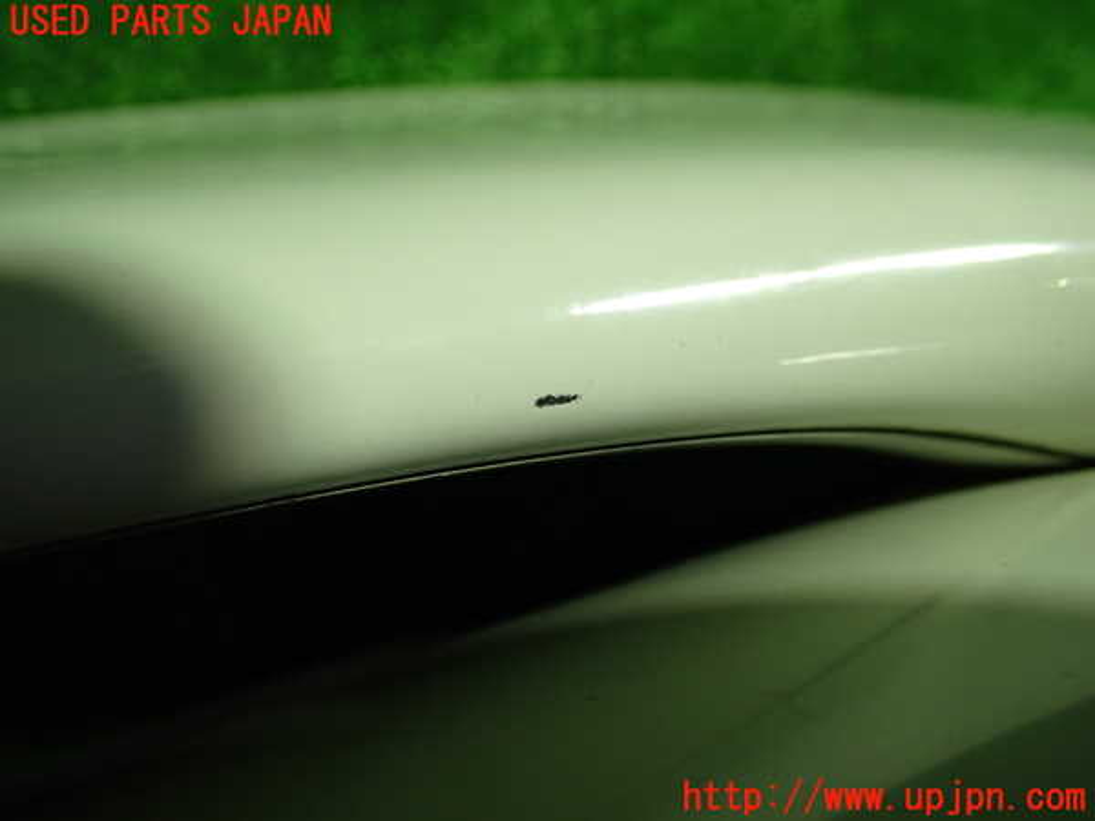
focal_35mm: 30
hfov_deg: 60.0
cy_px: 410
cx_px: 548
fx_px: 949
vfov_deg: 46.8
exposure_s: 1/125
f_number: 2.3
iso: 400
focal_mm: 5.4
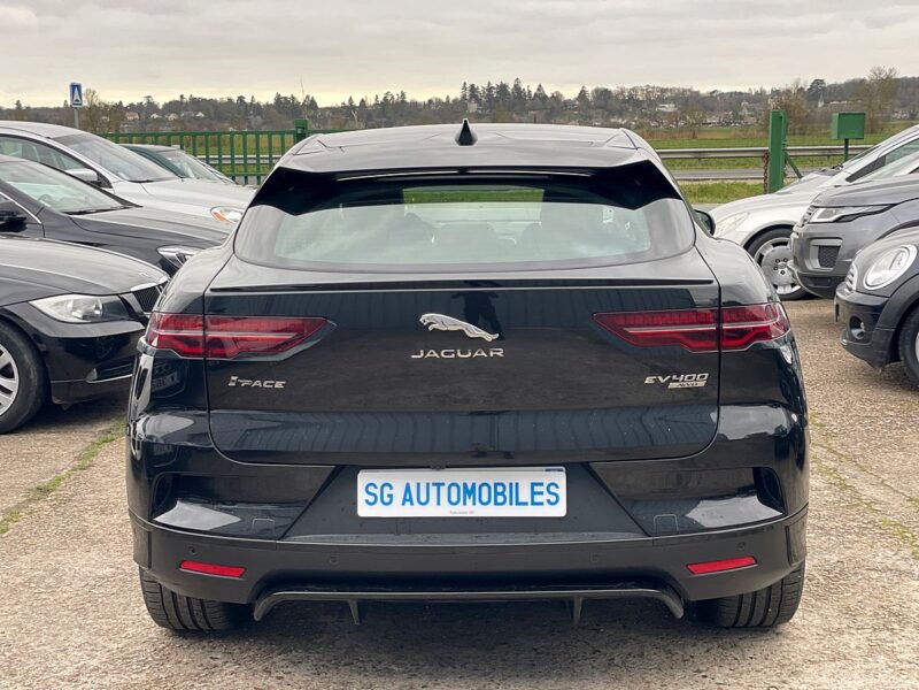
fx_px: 1381
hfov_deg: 36.8
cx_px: 460
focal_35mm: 52
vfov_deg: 28.0
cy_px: 345
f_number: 2
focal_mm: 6
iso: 50
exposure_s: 1/122
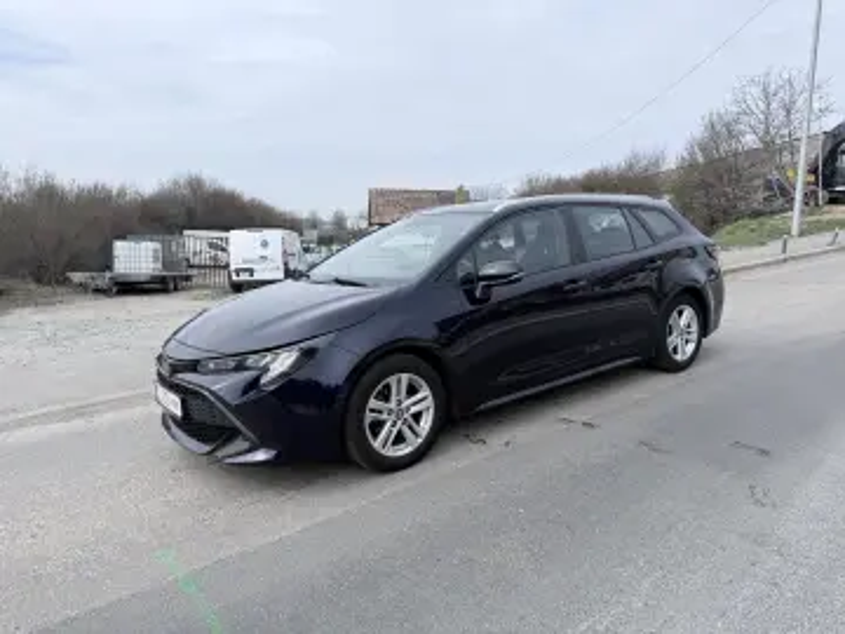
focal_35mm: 24
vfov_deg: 56.8
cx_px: 422
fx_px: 586
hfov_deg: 71.6
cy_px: 317
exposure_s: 1/4405
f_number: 1.78
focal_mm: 6.76
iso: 80
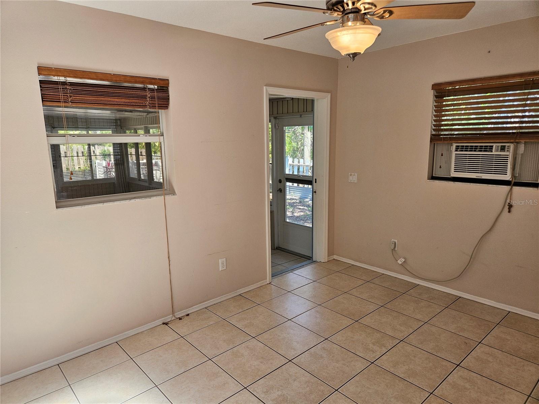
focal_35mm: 23
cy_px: 202
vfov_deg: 58.9
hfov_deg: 73.9
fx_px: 358
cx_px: 270
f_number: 1.8
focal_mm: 5.4
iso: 80
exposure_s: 1/120
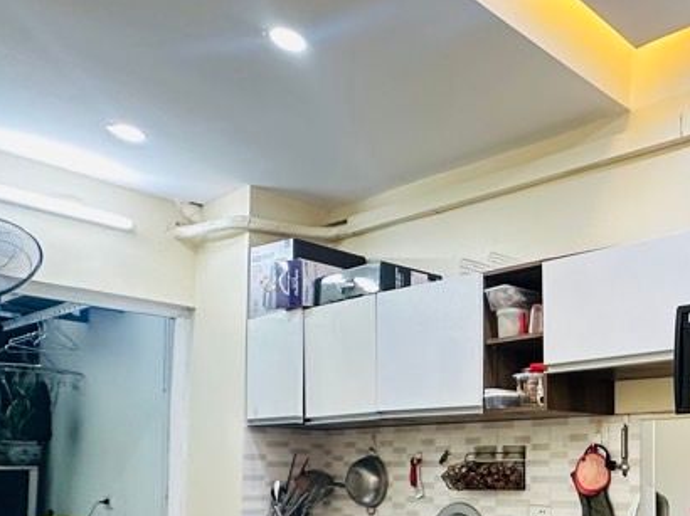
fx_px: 697
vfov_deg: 38.2
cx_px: 746
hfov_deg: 42.4
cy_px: 454
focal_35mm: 35
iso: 320
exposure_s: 1/50
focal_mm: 2.22
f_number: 2.2
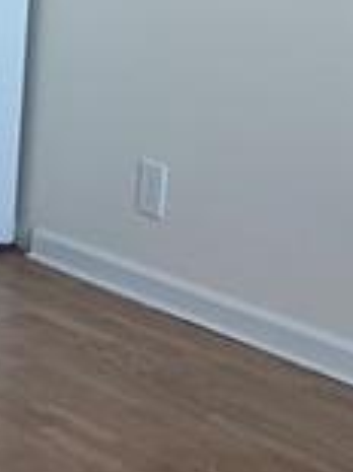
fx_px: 1756
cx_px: -463
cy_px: -64
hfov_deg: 10.2
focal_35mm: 129
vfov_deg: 14.9
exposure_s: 1/121
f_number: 1.6
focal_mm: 5.1
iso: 125
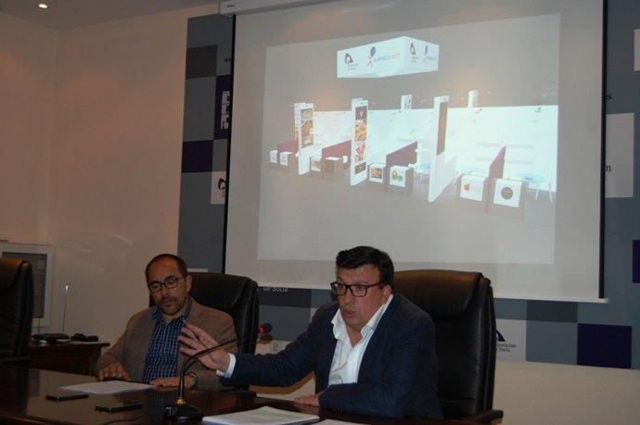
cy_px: 212
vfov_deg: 26.4
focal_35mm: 51
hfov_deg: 38.9
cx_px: 320
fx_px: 906
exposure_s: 1/60
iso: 400
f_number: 4.5
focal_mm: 34
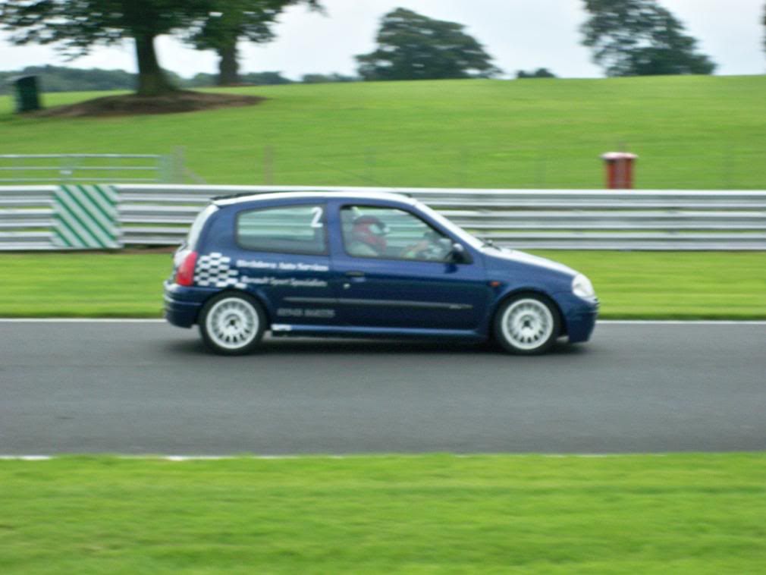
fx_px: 2457
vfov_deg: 13.3
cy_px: 288
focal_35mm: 111
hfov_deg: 17.7
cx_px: 383
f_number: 5.7
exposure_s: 1/320
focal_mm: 23.7
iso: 125
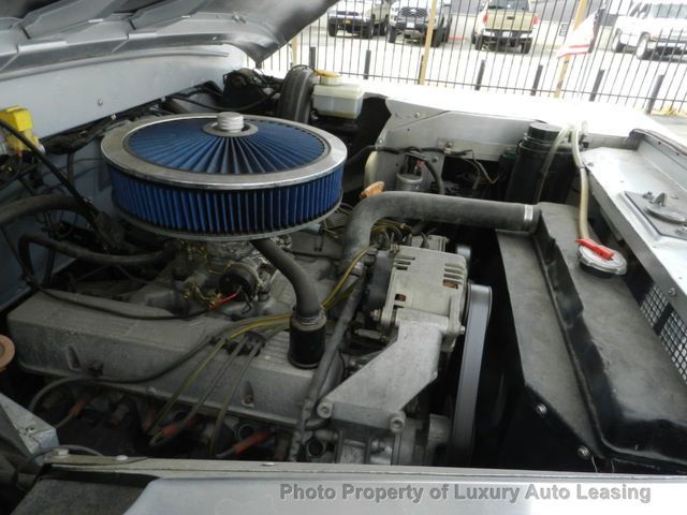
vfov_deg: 58.9
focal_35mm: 23
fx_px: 456
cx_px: 344
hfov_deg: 73.9
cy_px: 258
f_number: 8
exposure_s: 1/50
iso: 160
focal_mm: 4
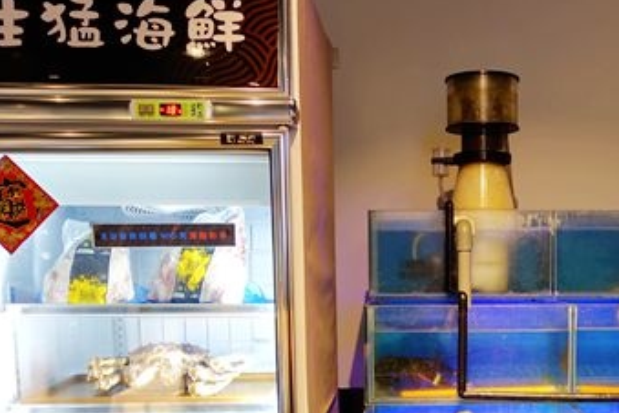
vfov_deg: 28.3
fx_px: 791
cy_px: 355
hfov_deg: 41.6
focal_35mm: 46
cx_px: 458
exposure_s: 1/30
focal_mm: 8.8
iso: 160
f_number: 1.8
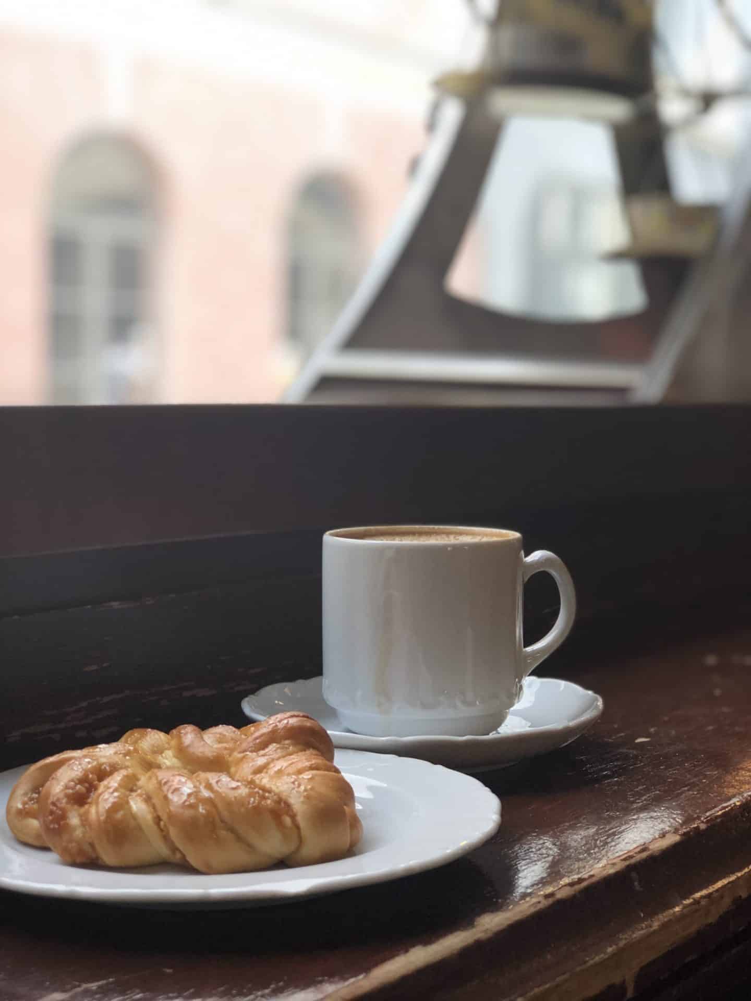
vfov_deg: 33.8
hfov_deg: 25.7
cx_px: 376
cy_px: 500
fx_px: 1649
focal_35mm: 57
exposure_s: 1/33
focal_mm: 6.6
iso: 20
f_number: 2.8
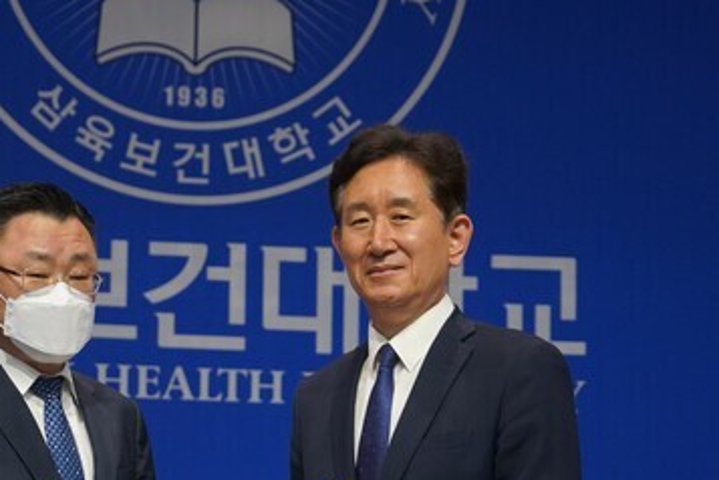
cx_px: 183
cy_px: 387
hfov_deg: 10.9
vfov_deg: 7.3
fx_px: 3754
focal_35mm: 188
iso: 4000
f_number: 6.3
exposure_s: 1/160
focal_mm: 112
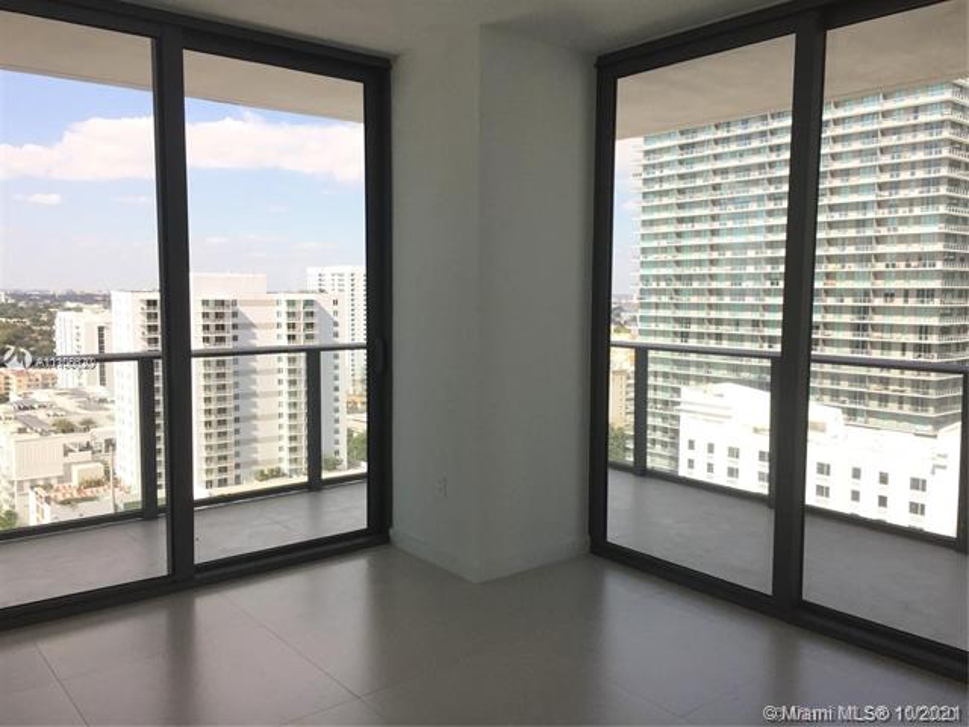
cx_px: 484
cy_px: 364
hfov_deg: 61.7
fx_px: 812
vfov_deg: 48.2
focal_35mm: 29
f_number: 2.2
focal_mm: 4.15
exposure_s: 1/1412
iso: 50
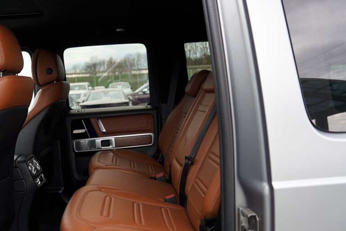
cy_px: 127
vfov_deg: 41.1
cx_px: 123
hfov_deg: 57.7
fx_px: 308
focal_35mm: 32
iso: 100
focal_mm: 24
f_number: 4
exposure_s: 1/50
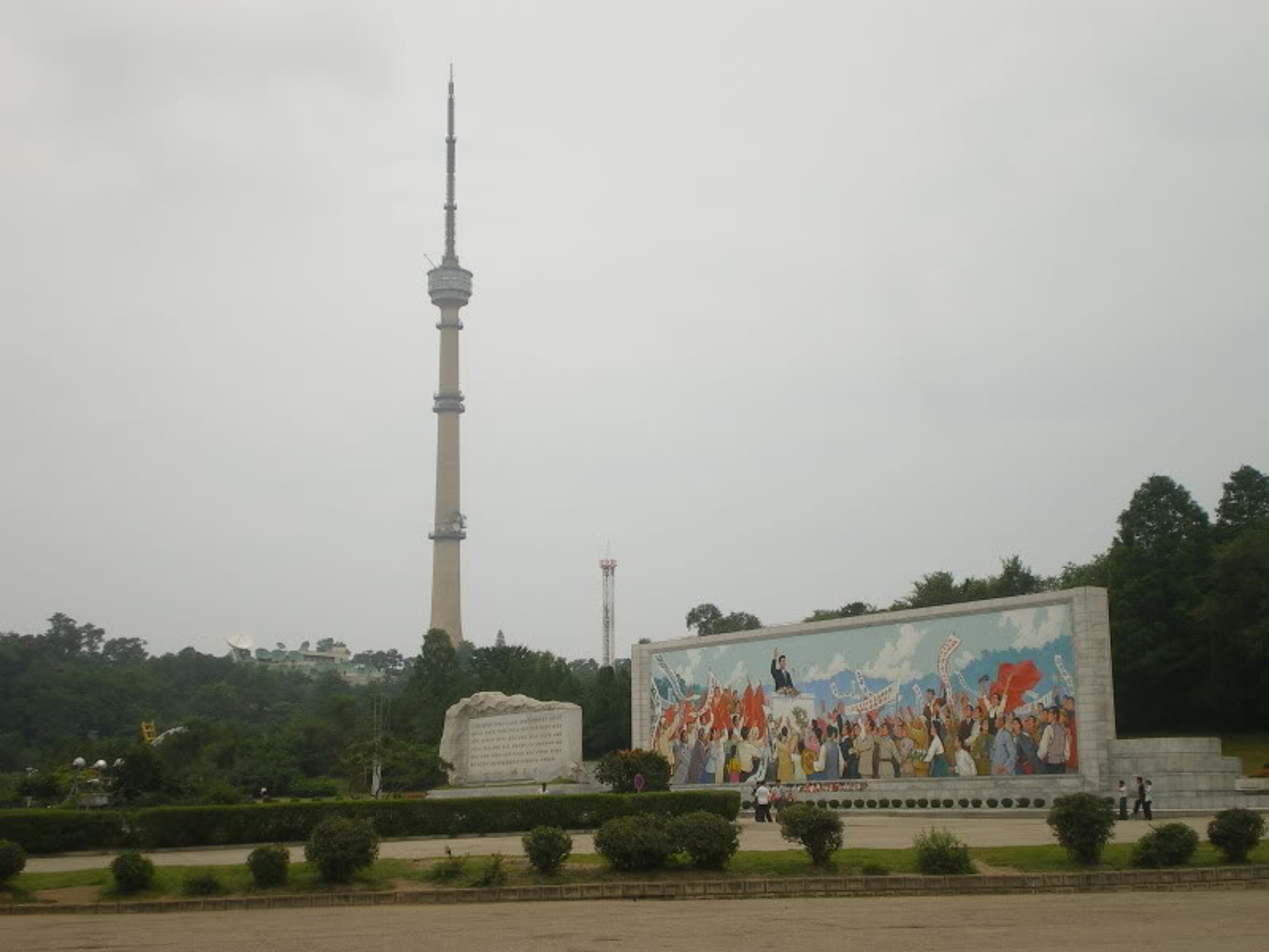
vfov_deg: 27.5
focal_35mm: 53
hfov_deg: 36.2
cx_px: 634
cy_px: 476
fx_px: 1943
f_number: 5.6
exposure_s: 1/320
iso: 50
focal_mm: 9.3
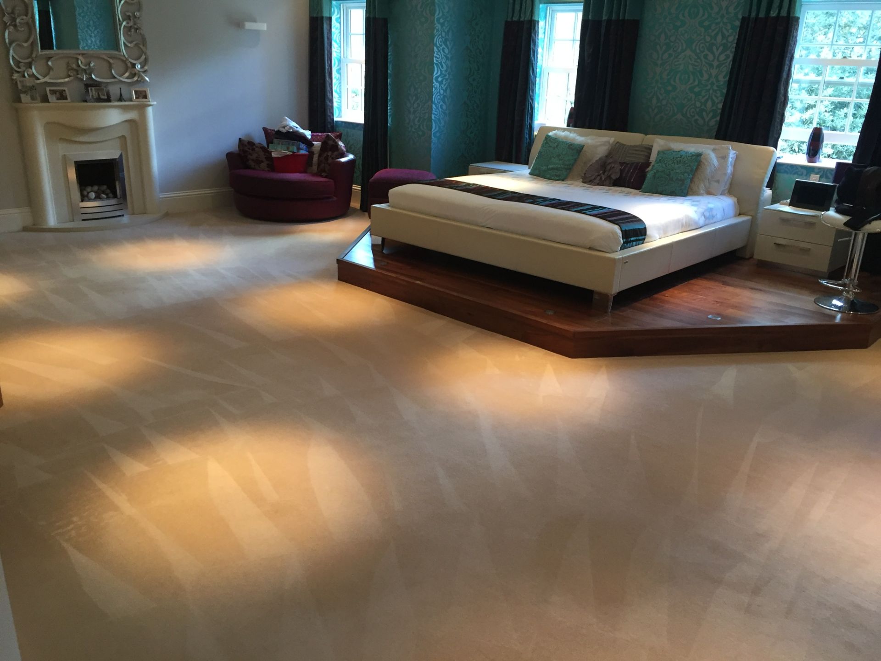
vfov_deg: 48.2
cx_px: 440
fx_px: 738
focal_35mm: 29
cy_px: 330
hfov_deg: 61.7
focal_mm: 4.15
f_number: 2.2
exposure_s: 1/33
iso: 125
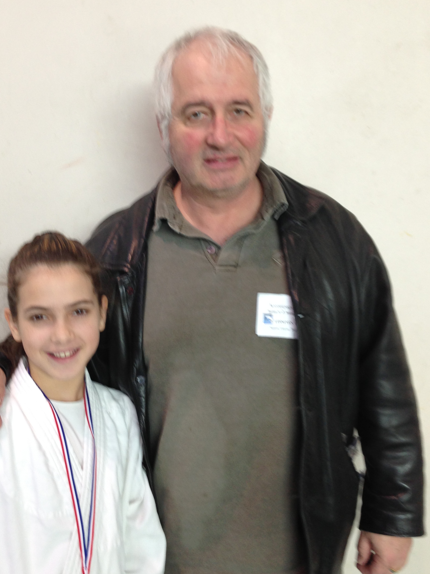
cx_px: 185
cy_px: 294
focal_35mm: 44
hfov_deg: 32.8
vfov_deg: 42.9
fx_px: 729
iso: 50
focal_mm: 4.13
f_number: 2.4
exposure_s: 1/30
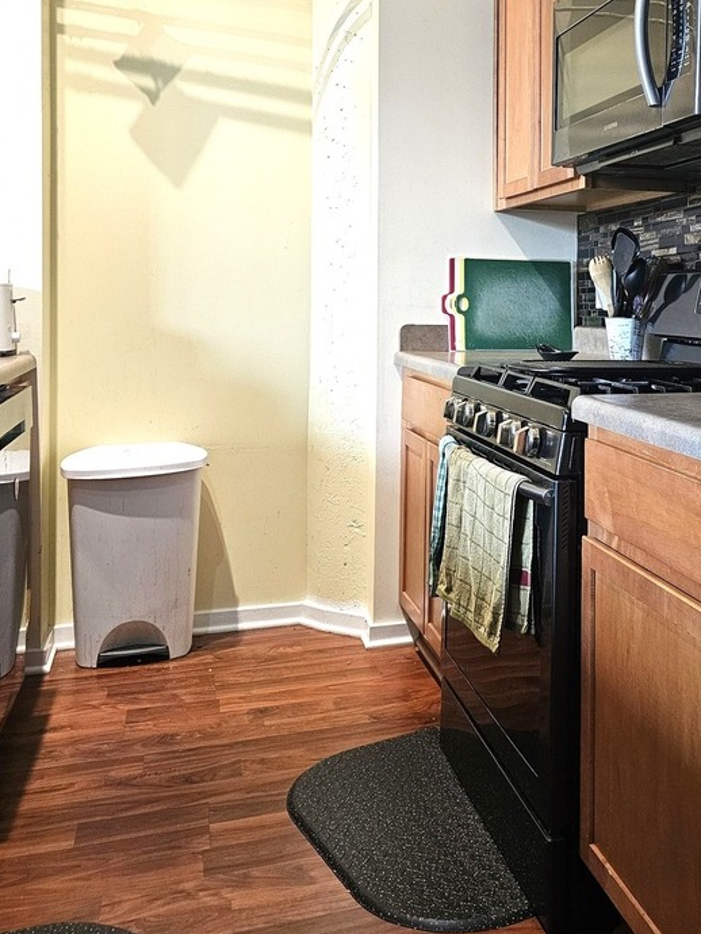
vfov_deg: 50.4
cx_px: 525
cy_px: 313
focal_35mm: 36
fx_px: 971
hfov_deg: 38.7
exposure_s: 1/120
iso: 400
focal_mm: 6.3
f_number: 1.7
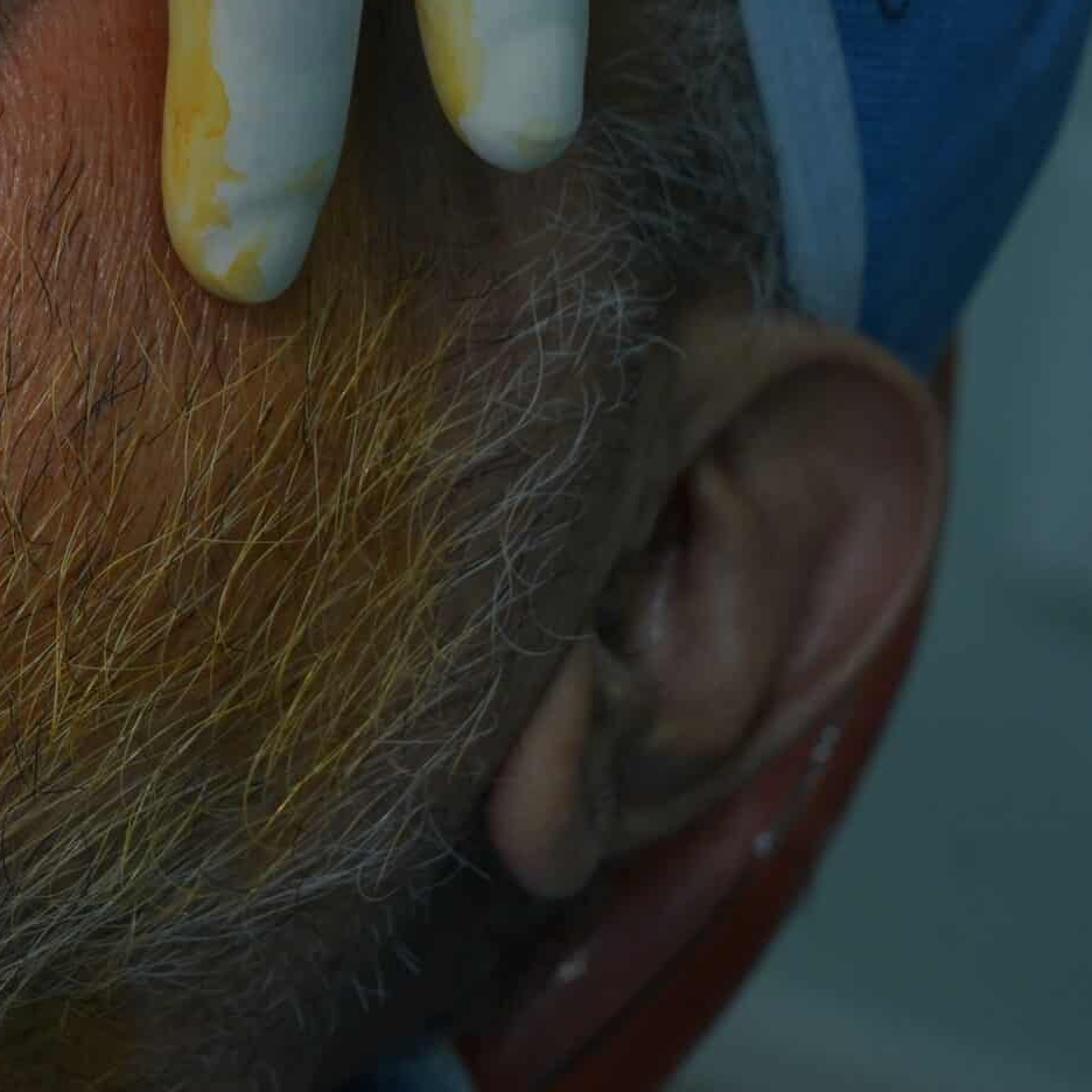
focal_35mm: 244
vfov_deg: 7.2
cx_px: -107
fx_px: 8708
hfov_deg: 7.1
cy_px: 128
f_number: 9
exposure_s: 1/50
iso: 640
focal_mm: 105
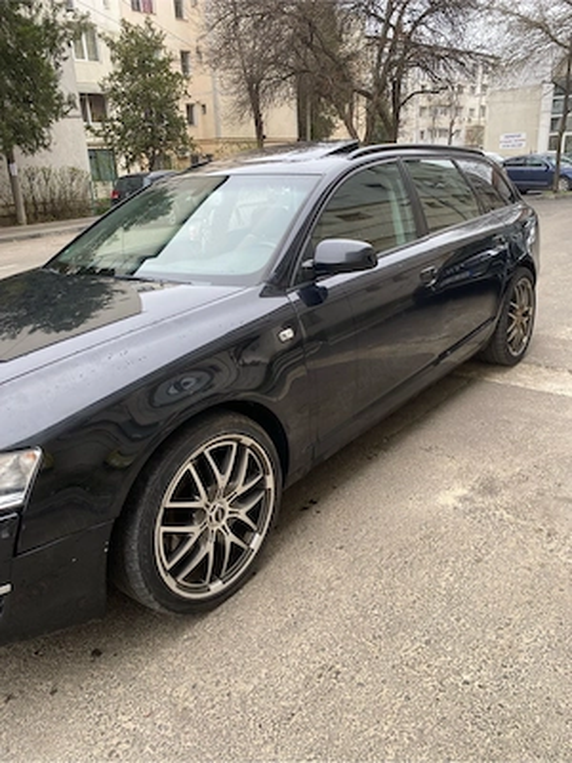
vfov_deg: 67.3
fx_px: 573
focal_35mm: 26
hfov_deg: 53.1
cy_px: 382
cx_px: 286
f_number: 1.8
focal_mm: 4.25
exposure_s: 1/135
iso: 32
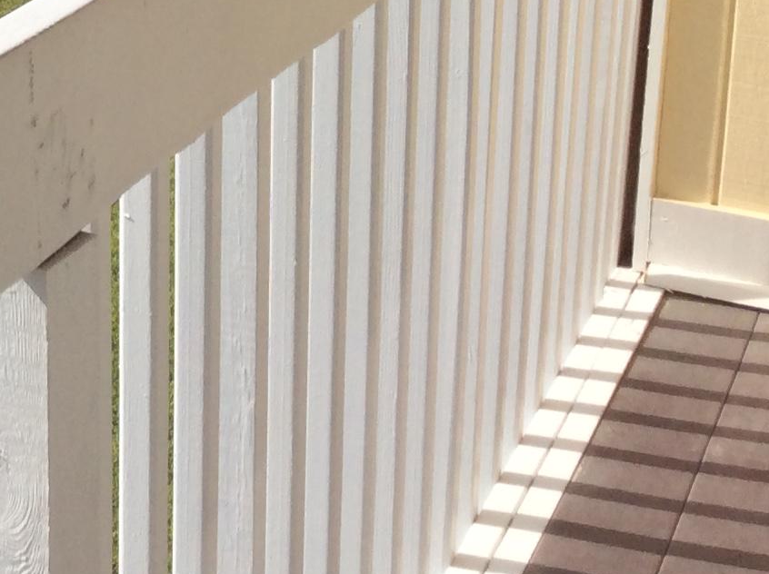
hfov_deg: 18.0
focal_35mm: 98
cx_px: -378
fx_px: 2174
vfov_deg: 14.2
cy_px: -264
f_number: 2.4
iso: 32
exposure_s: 1/1789
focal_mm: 3.3
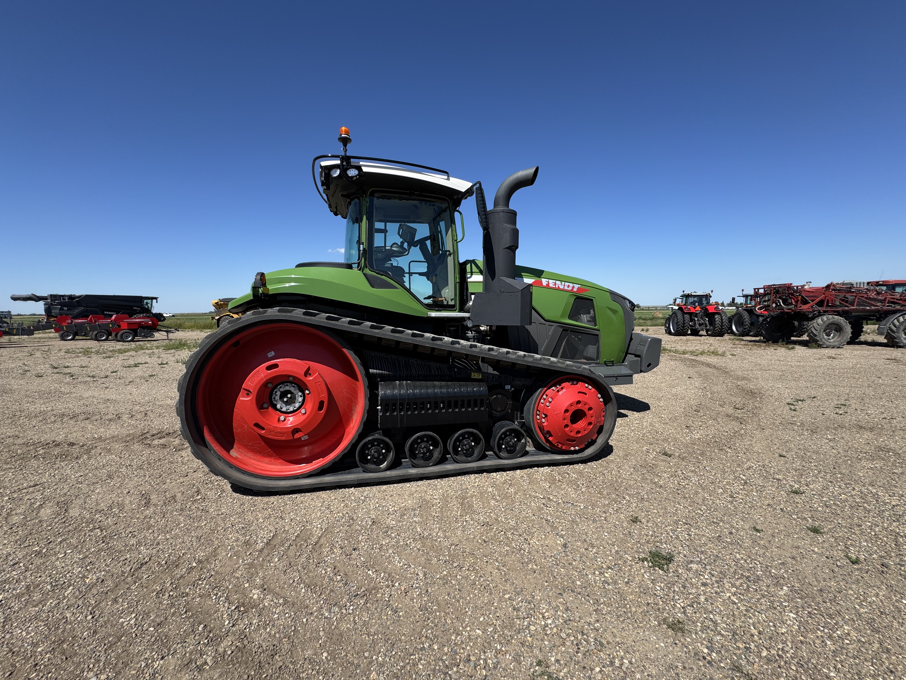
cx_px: 453
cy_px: 340
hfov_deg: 102.1
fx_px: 366
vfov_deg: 85.7
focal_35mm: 14
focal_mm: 2.22
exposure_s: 1/1236
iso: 50
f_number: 2.2
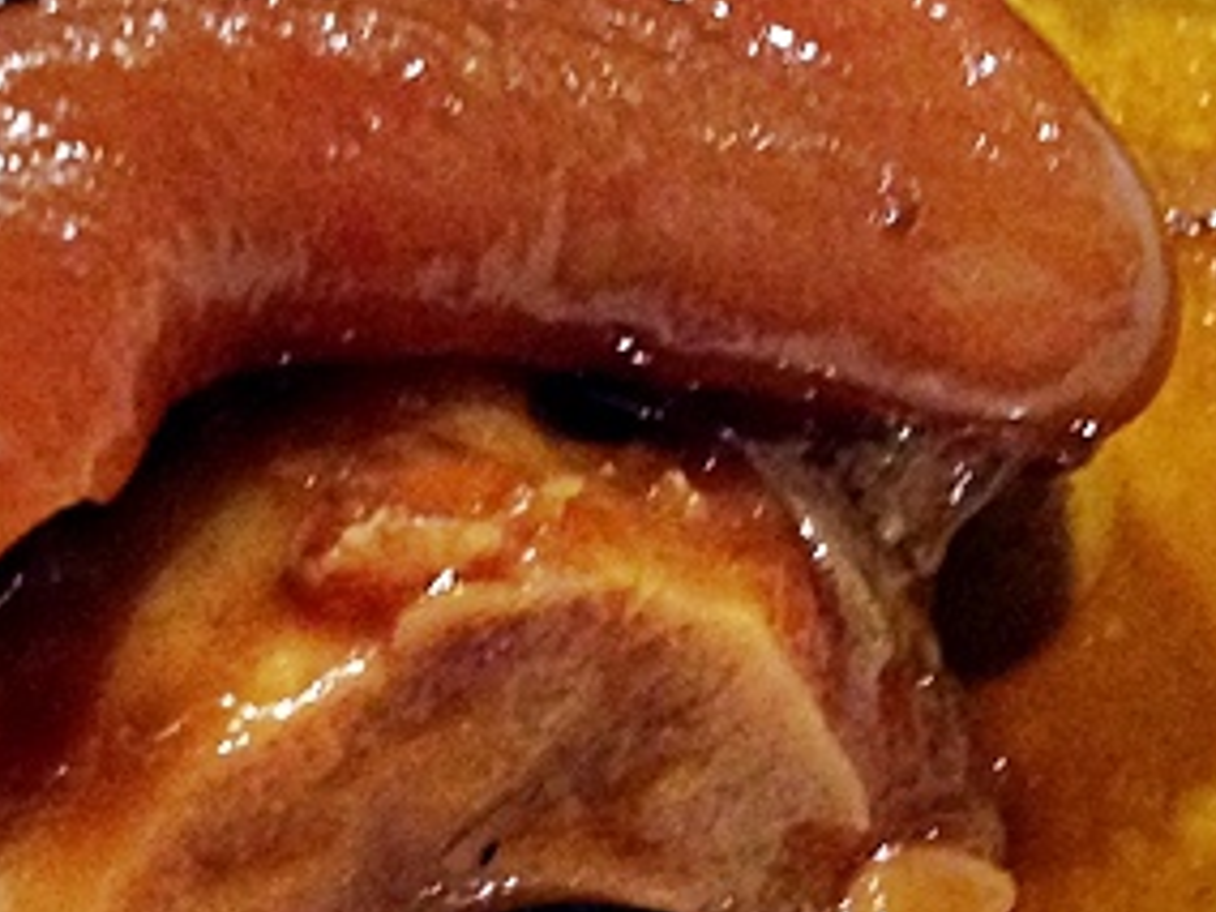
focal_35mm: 119
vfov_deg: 12.2
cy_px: -167
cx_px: 321
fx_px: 4180
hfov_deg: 16.5
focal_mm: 4.12
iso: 320
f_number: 2.4
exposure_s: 1/20
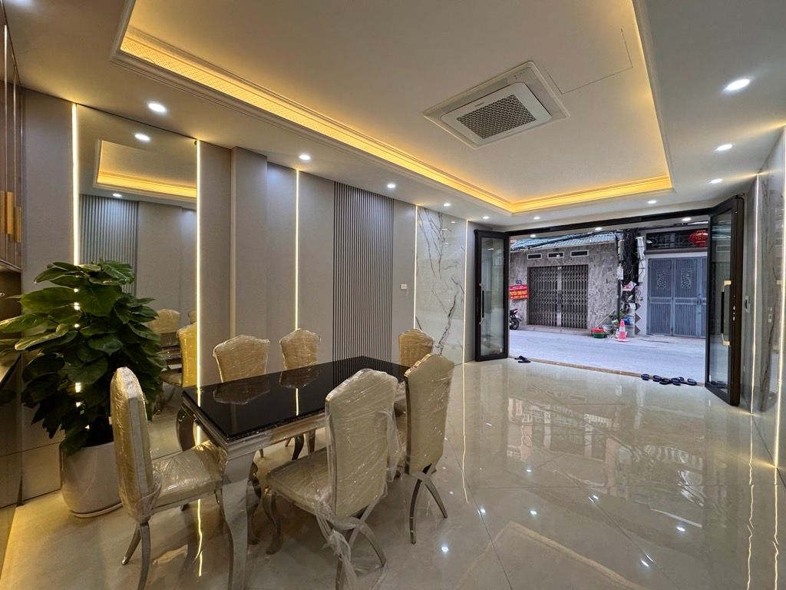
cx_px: 393
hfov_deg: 102.1
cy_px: 295
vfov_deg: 85.7
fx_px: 318
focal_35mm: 14
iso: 125
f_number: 2.2
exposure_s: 1/100
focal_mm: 2.22
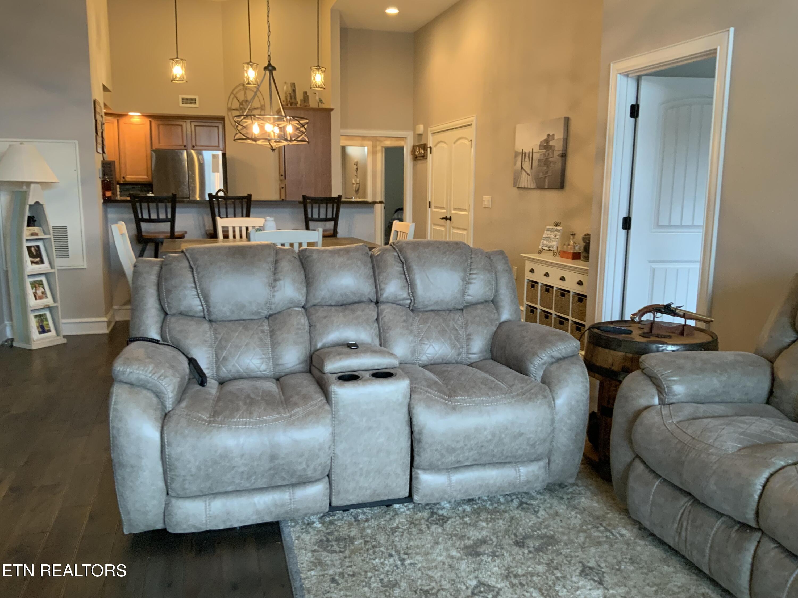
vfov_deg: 48.2
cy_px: 299
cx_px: 399
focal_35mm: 29
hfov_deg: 61.7
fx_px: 669
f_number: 1.8
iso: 160
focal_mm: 3
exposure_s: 1/60
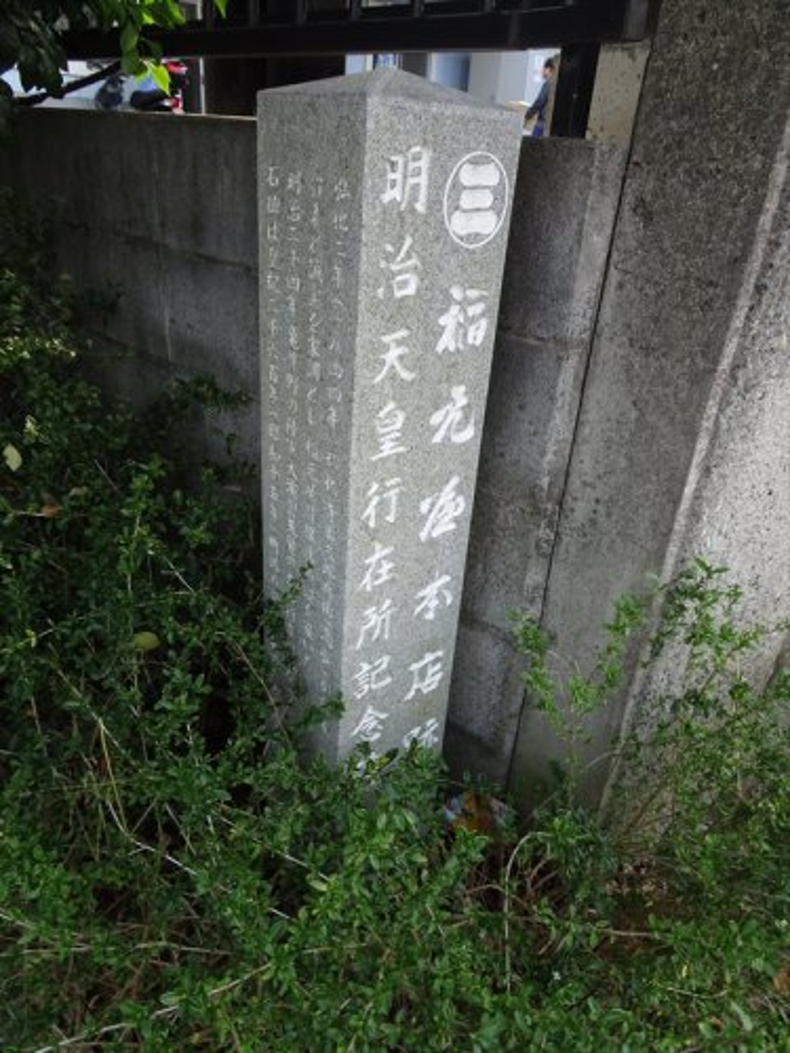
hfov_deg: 56.8
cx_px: 395
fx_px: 730
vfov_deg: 71.6
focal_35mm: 24
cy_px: 526
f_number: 3.5
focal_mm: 4.1
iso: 80
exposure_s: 1/80
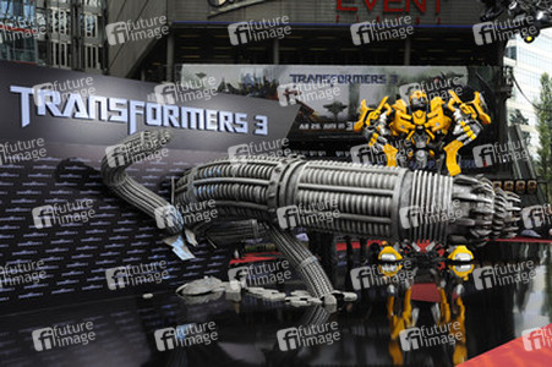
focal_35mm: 35
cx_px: 276
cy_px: 184
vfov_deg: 37.8
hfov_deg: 54.5
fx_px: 536
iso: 640
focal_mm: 35
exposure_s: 1/200
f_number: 7.1
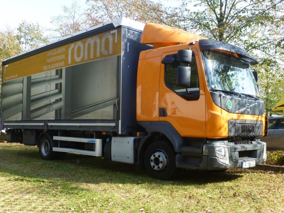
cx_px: 142
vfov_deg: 37.7
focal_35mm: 38
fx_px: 312
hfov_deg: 49.0
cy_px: 107
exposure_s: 1/250
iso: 125
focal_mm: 6.1
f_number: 3.7
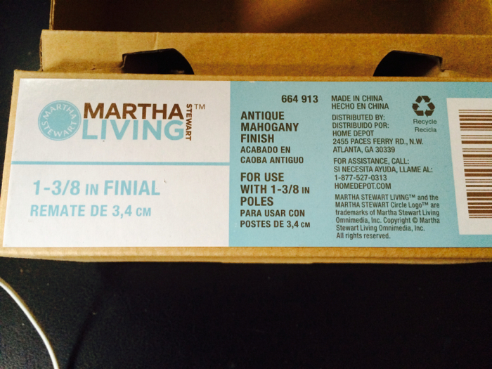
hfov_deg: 60.0
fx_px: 426
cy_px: 184
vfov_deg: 46.8
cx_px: 246
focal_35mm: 30
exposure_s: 1/30
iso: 320
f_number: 2.2
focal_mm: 4.12
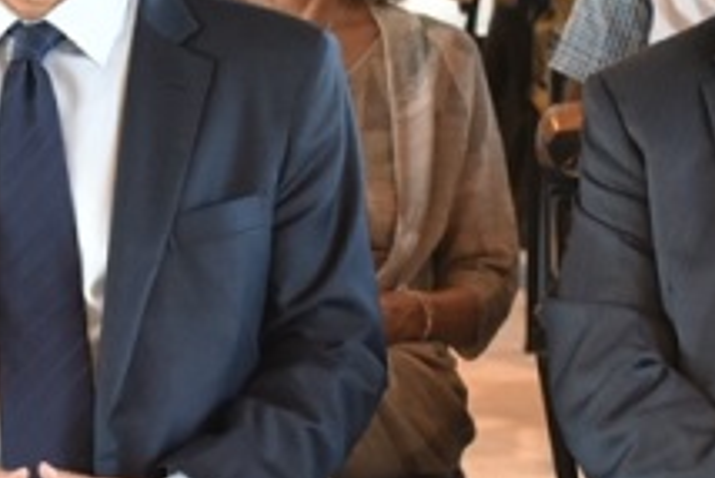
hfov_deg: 8.3
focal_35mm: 247
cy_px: 234
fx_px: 4909
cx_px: 77
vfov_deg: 5.6
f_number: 4.5
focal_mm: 44
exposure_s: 1/100
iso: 1000
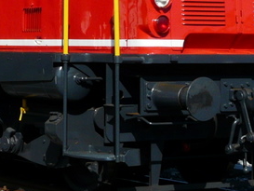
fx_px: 1101
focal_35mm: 150
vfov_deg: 9.8
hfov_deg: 12.9
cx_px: -29
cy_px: -2
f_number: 6.3
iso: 100
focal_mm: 6.7
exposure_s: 1/500
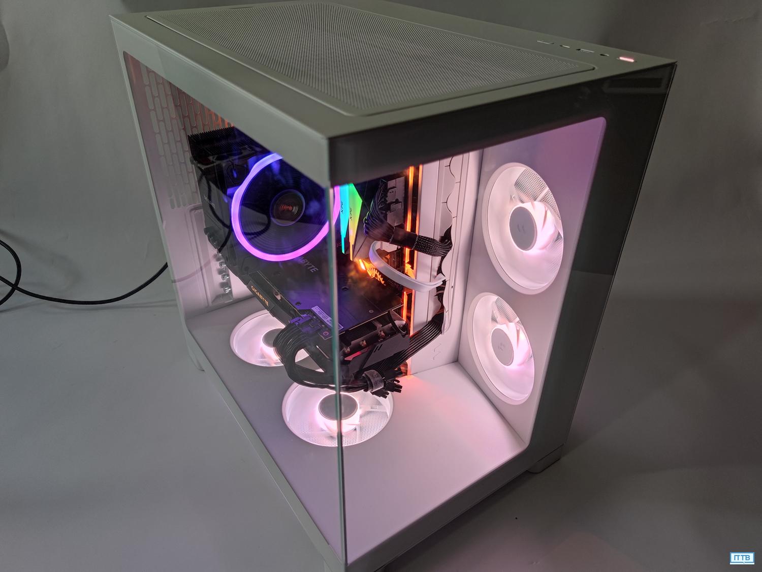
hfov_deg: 71.6
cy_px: 286
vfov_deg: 56.8
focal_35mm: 24
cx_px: 381
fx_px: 528
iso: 400
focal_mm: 6.78
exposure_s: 1/21
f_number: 1.85
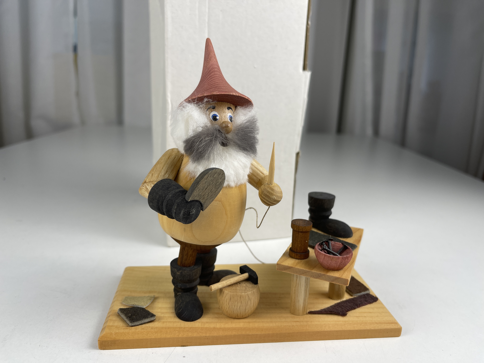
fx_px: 350
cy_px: 182
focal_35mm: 25
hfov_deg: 69.4
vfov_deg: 54.9
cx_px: 242
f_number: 1.6
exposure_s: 1/195
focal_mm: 5.1
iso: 32
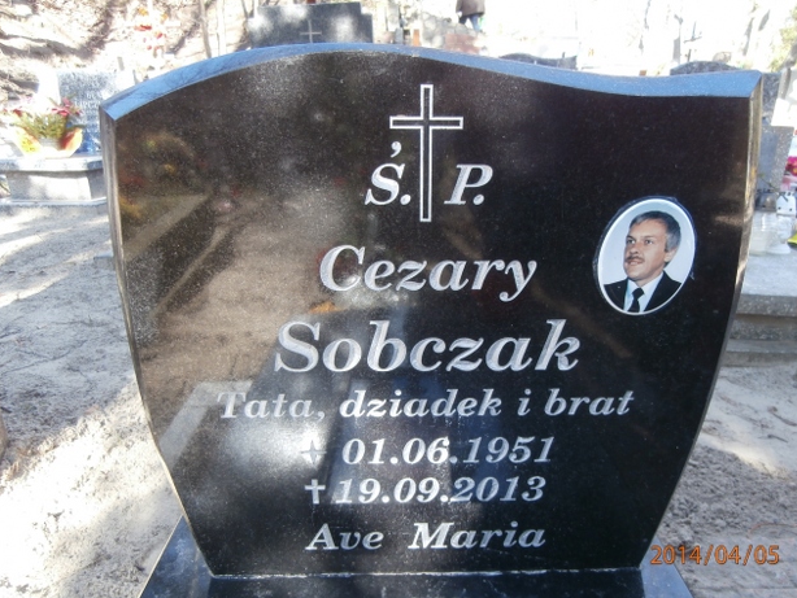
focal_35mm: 25
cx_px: 411
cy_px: 309
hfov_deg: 69.4
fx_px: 576
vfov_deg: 54.9
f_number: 3
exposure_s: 1/40
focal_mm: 4.2
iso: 100
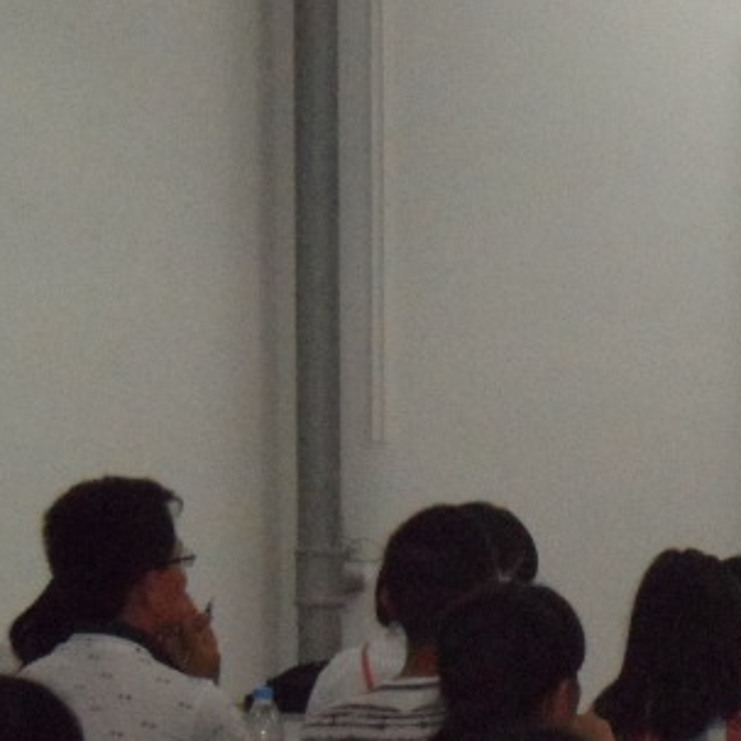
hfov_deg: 8.1
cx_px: 1071
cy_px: 675
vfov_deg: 8.2
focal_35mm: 212
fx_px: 5134
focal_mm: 13.2
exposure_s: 1/45
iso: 640
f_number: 5.8
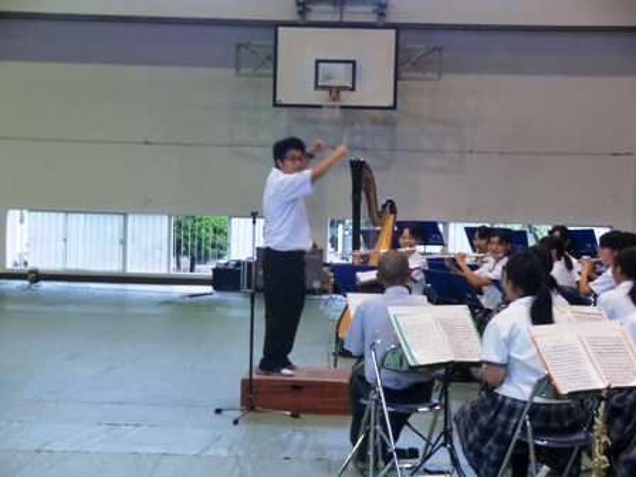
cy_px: 238
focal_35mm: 89
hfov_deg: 22.0
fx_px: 1635
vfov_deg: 16.6
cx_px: 318
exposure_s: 1/15
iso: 400
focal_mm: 16
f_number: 4.8
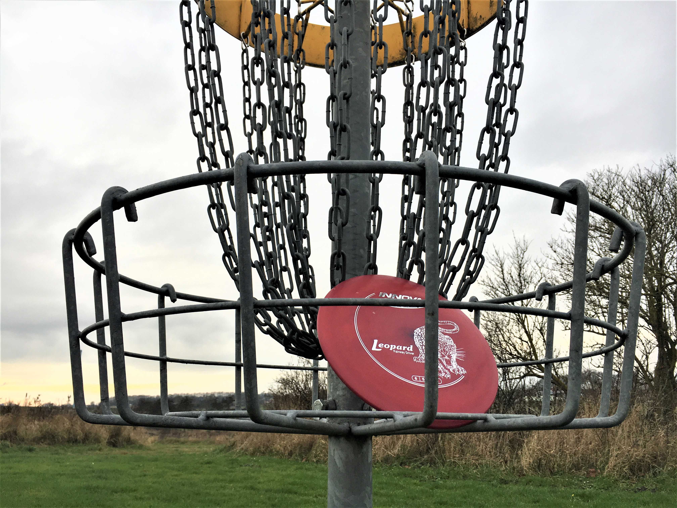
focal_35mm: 29
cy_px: 254
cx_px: 338
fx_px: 567
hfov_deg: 61.7
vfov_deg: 48.2
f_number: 2.2
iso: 25
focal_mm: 4.15
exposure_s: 1/308
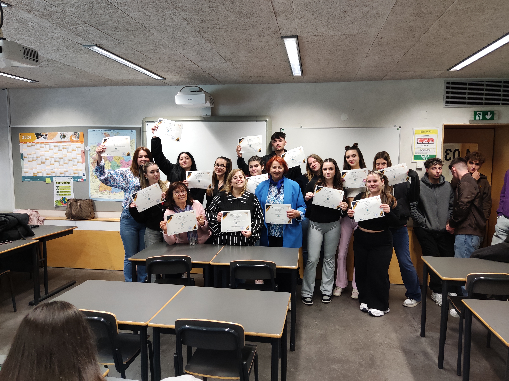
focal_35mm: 25
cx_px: 254
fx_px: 368
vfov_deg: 54.9
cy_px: 190
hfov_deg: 69.4
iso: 300
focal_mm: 4.71
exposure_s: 1/50
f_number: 1.79
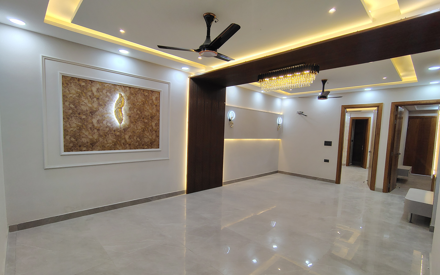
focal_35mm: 17
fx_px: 204
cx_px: 220
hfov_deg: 94.4
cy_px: 150
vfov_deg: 67.9
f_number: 2.2
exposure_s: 1/100
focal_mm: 2.13
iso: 251
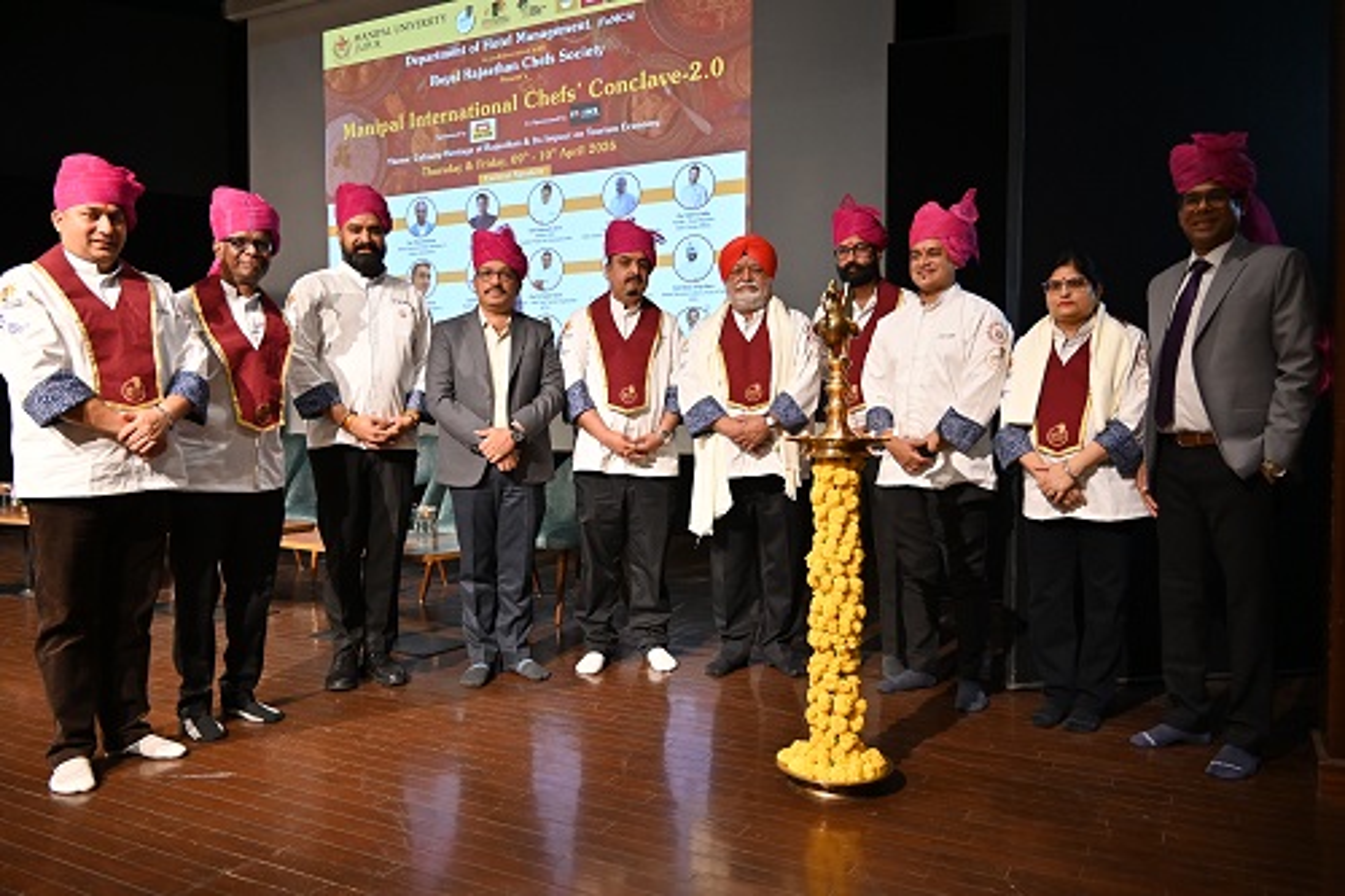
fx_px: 1008
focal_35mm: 27
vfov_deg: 47.9
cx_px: 672
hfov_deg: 67.4
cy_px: 448
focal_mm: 18
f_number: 3.5
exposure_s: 1/125
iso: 1400
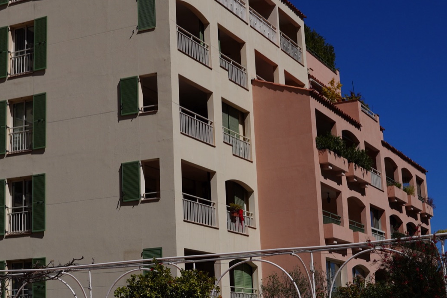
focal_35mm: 69
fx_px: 857
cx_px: 180
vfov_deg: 19.7
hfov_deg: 29.2
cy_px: 110
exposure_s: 1/640
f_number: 11
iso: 100
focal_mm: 30
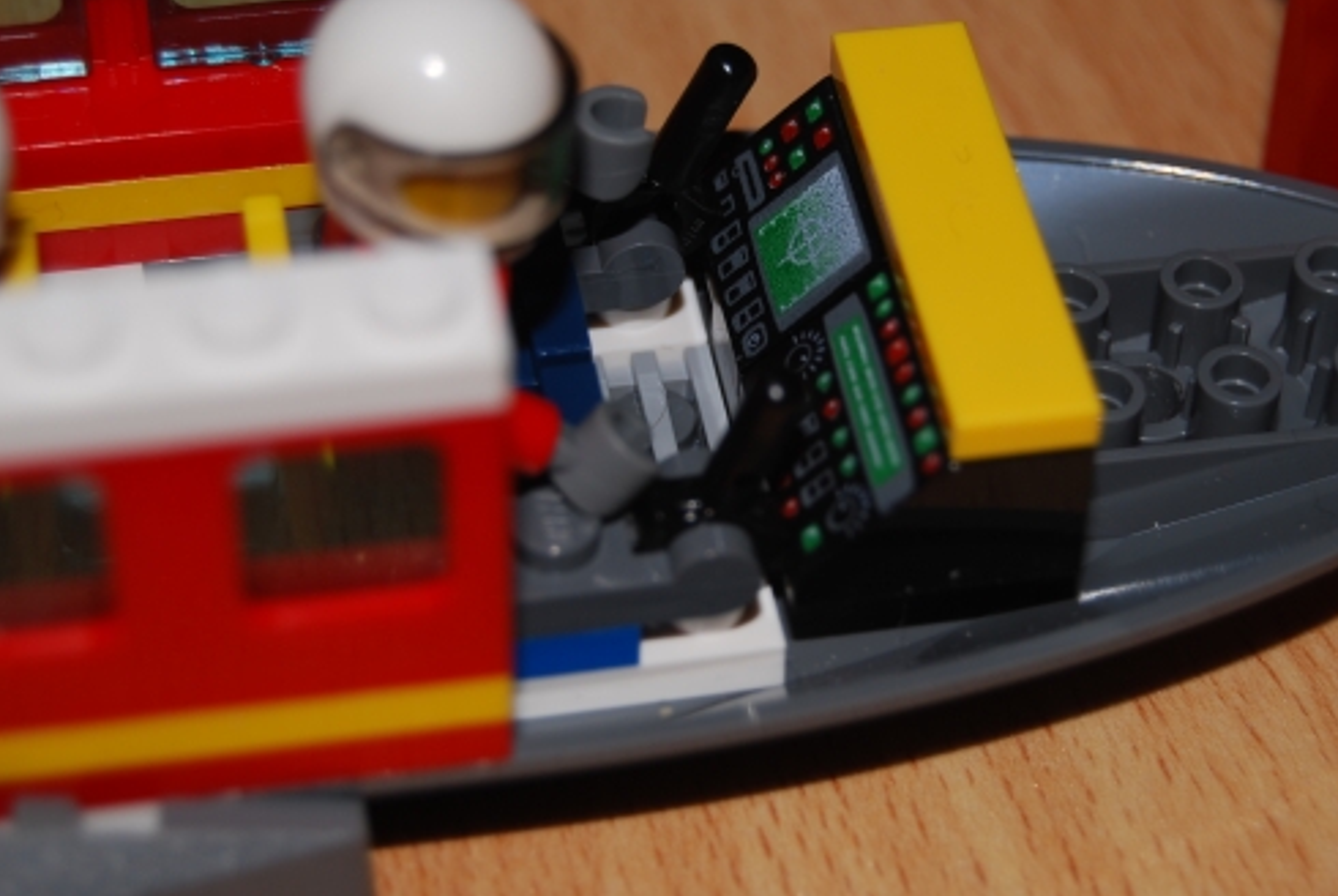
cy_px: 339
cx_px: 737
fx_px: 4006
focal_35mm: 108
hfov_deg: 19.0
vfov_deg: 12.7
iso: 100
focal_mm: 55
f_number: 5.6
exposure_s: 1/125
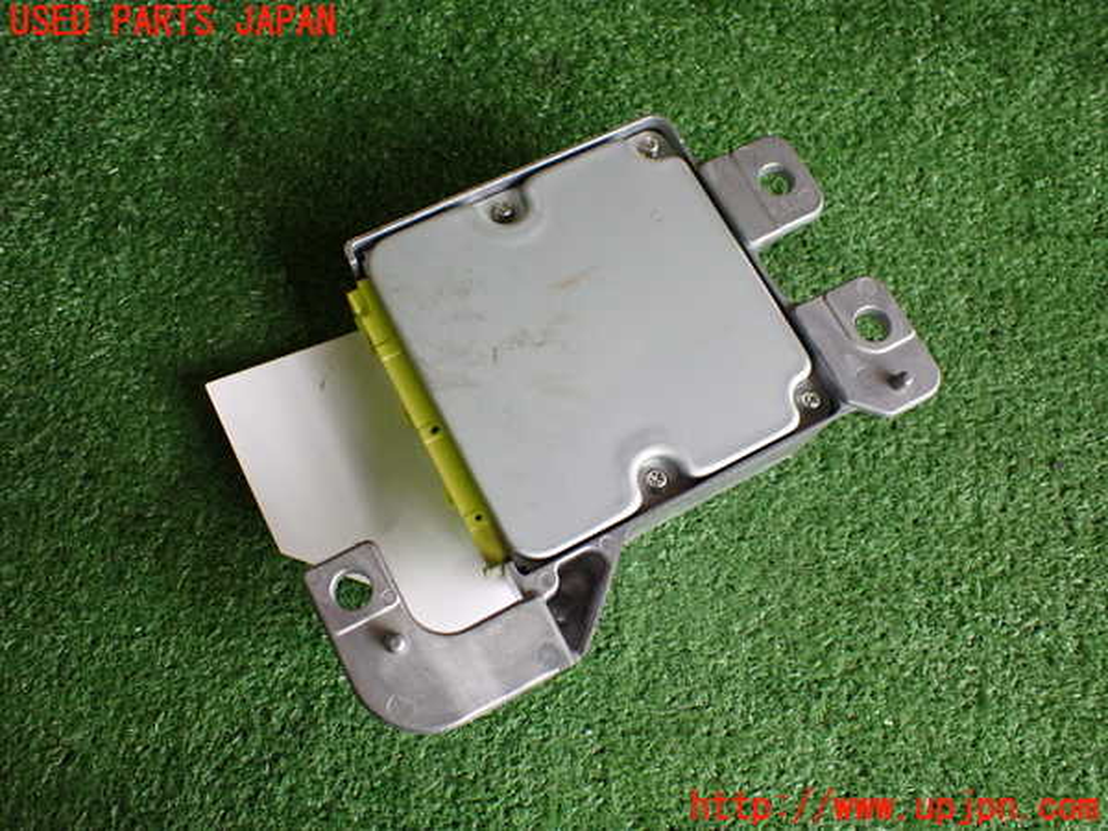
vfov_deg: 46.8
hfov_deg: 60.0
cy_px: 416
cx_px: 554
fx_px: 960
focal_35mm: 30
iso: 800
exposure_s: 1/100
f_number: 2.3
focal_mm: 5.4
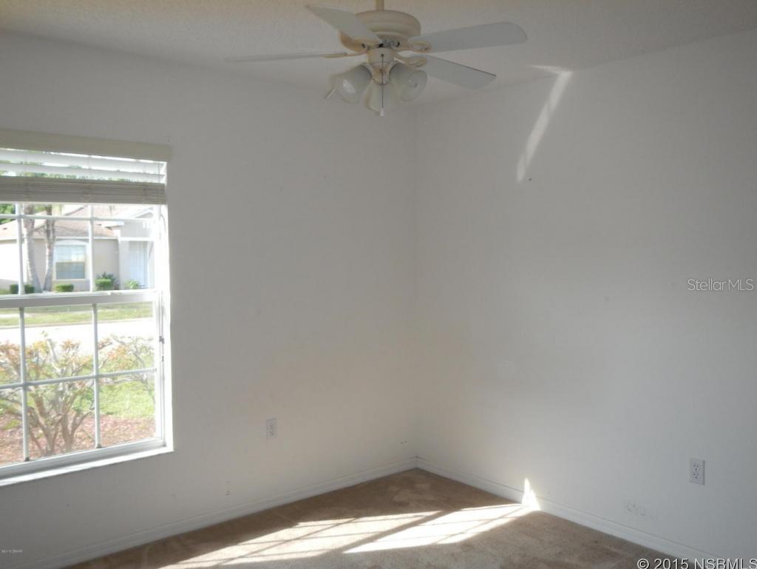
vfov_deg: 46.8
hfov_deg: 59.9
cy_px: 284
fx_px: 656
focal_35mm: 30
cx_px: 378
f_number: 3.9
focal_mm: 5.5
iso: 125
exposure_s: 1/125
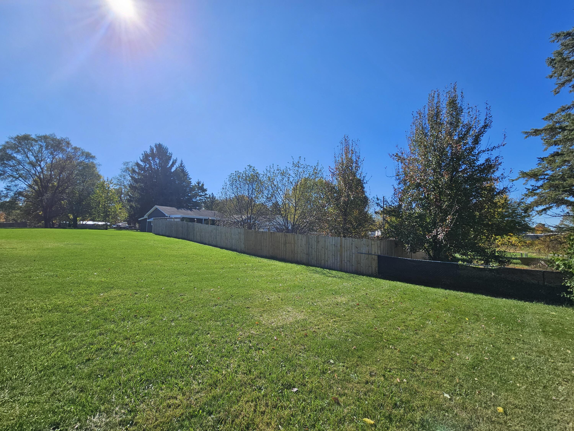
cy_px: 216
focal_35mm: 13
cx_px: 287
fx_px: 216
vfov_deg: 89.9
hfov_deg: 106.2
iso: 50
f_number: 2.2
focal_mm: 2.2
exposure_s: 1/2866
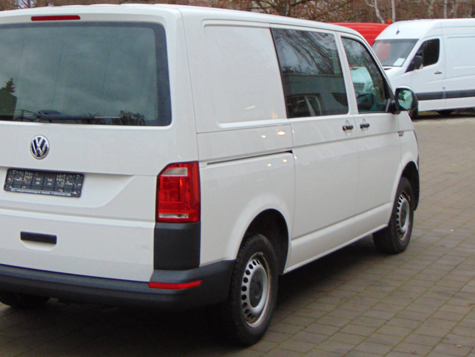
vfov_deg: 21.3
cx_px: 162
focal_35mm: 69
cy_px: 160
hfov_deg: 28.0
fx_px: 947
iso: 320
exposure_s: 1/30
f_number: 3.5
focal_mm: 9
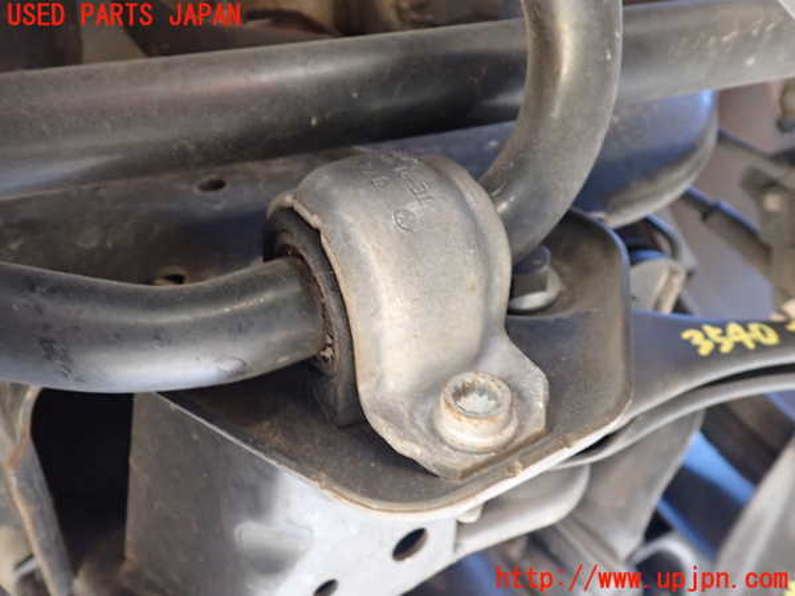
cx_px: 398
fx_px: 689
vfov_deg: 46.8
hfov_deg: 60.0
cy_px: 298
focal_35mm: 30
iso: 640
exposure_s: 1/30
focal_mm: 5.4
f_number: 2.3
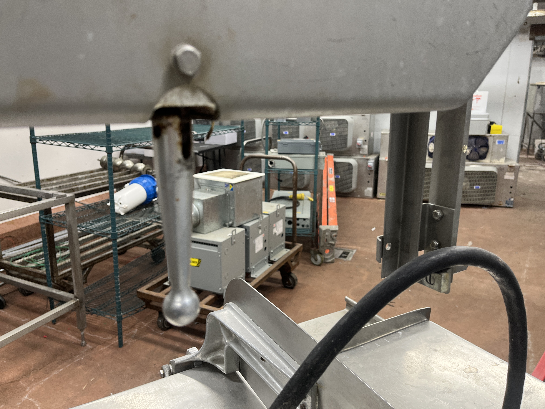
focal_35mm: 26
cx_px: 272
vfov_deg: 53.1
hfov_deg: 67.3
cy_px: 204
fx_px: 409
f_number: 1.6
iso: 64
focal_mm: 5.1
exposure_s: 1/60
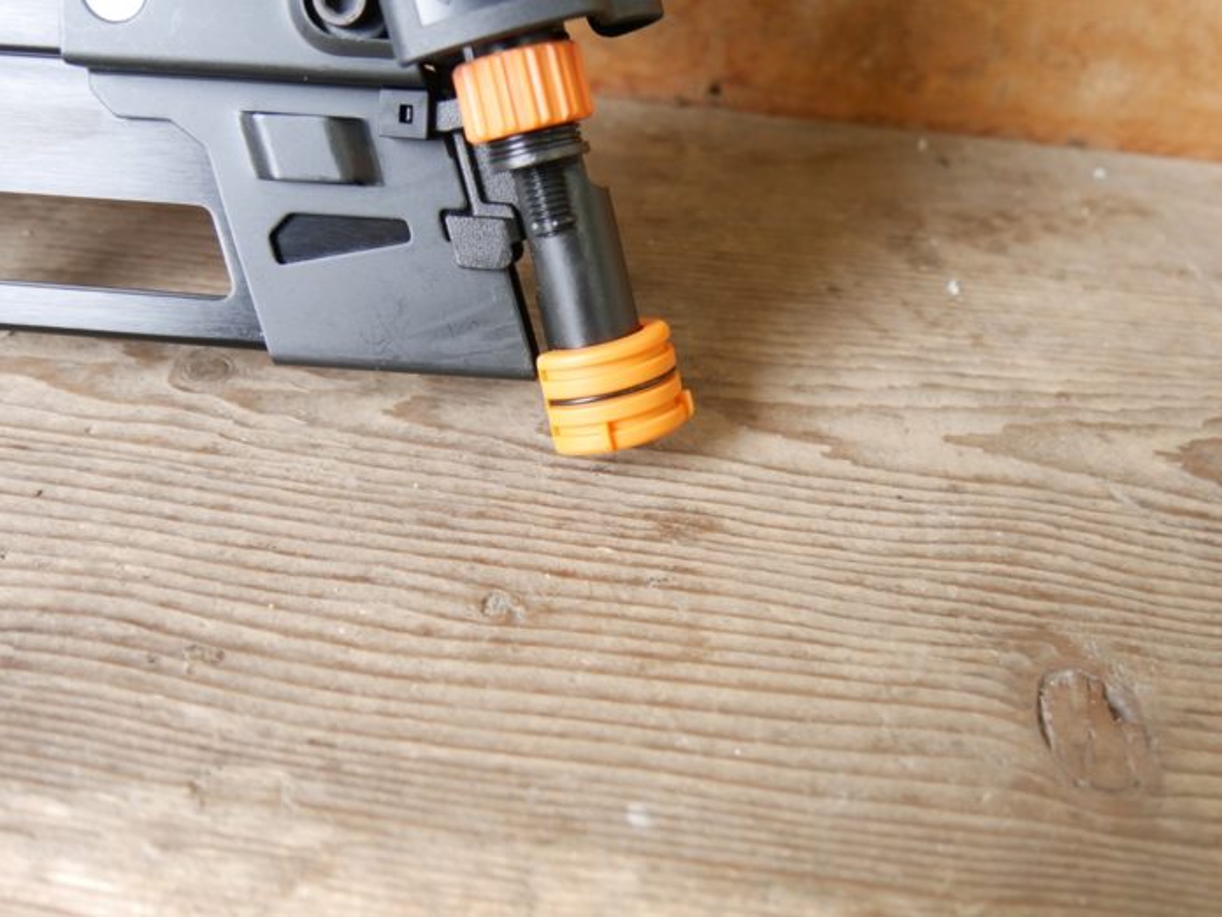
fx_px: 1341
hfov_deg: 49.0
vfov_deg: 37.7
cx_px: 611
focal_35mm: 38
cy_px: 458
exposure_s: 1/60
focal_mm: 19
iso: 400
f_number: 3.8
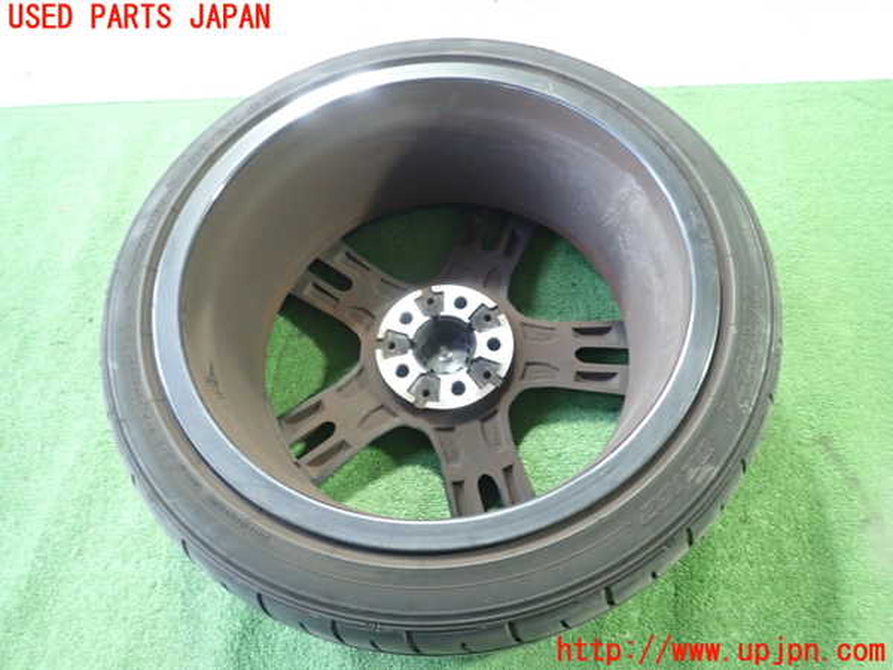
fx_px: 645
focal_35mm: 25
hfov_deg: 69.4
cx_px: 446
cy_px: 335
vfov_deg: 54.9
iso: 500
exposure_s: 1/30
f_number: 2
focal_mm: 4.5
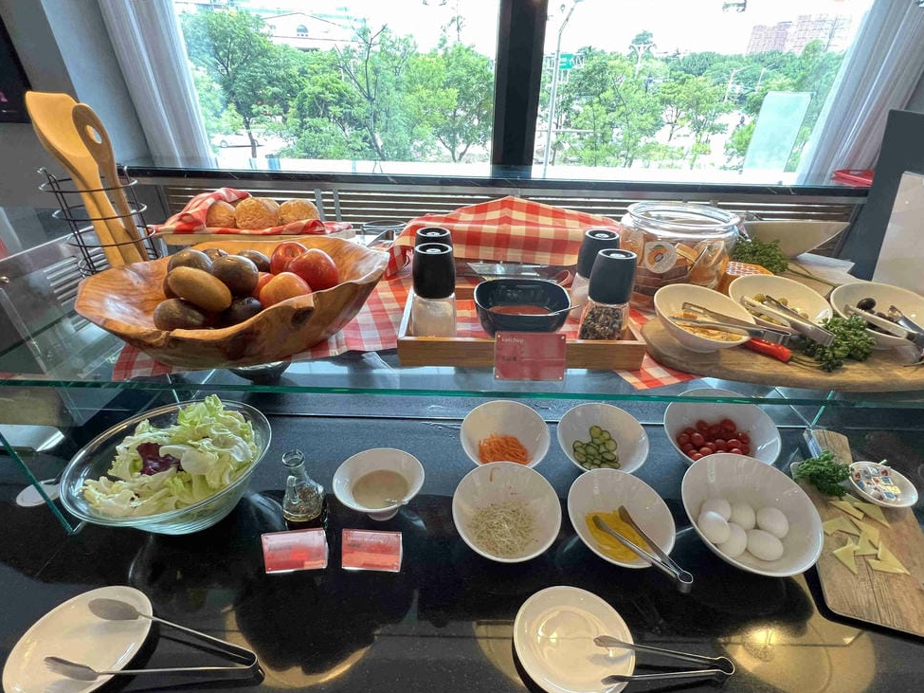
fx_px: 427
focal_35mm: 16
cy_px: 417
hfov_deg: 94.5
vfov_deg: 77.2
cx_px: 464
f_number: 1.8
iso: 200
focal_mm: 1.57
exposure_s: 1/60
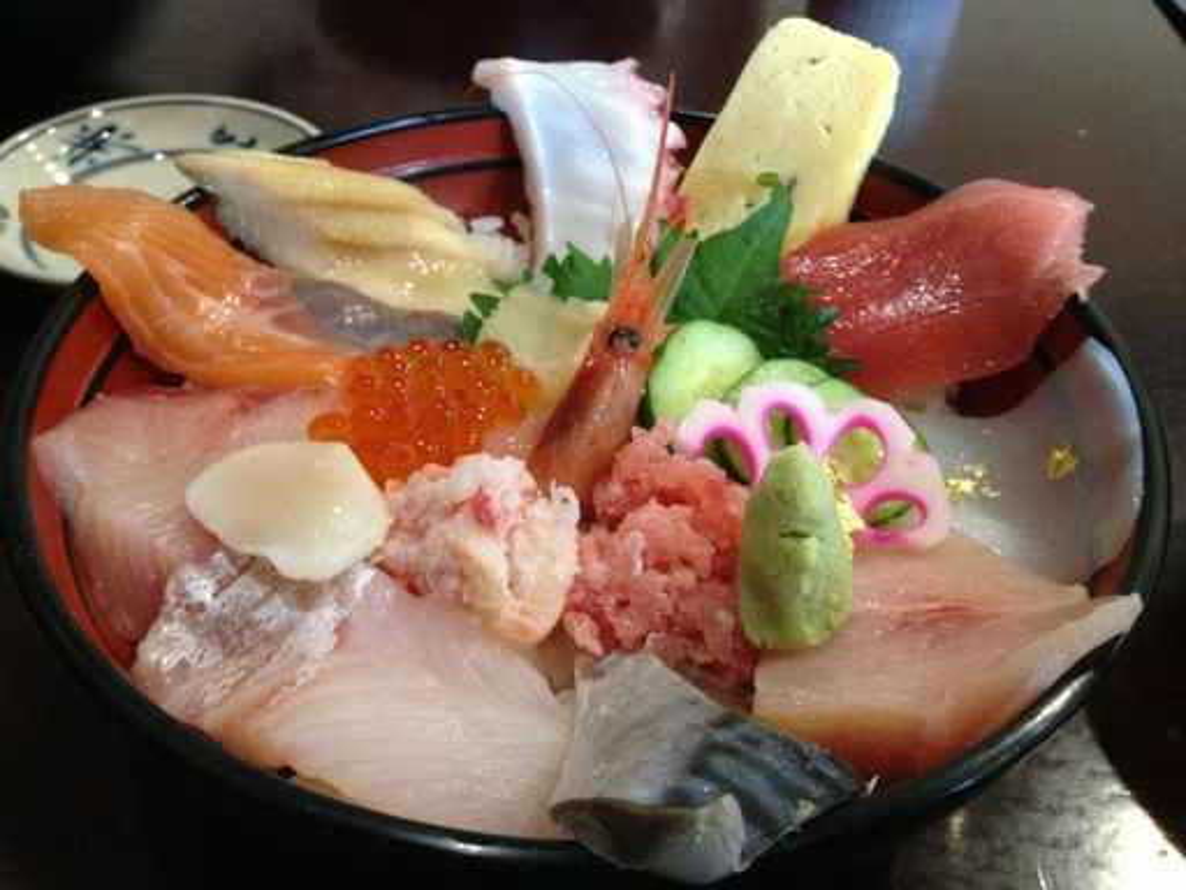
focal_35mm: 33
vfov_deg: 42.9
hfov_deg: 55.4
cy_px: 445
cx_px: 593
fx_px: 1131
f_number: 2.4
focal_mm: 4.13
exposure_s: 1/15
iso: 500
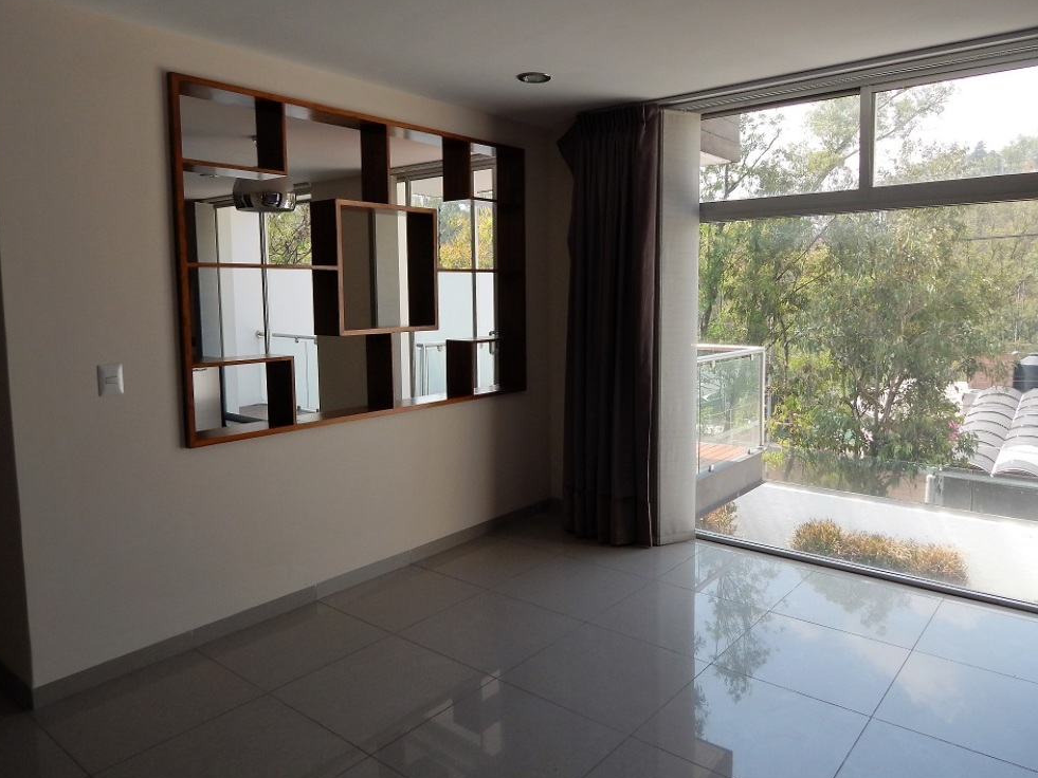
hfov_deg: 69.4
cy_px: 360
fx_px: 750
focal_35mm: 25
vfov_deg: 54.8
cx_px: 535
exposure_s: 1/400
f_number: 3
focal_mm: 4
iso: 125
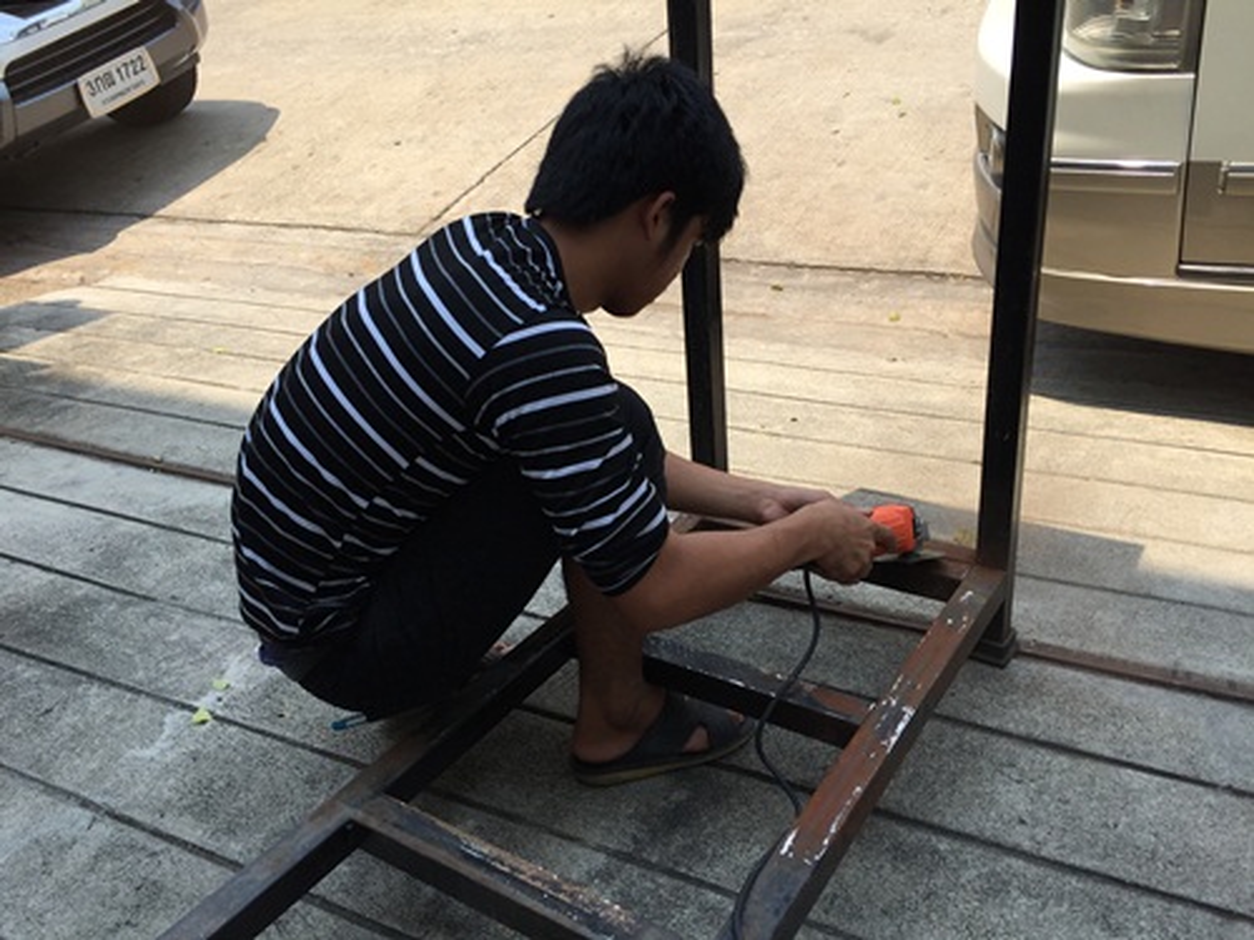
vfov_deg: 48.2
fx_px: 1051
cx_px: 627
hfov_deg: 61.7
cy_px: 470
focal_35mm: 29
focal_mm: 4.15
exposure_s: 1/1236
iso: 32
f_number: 2.2
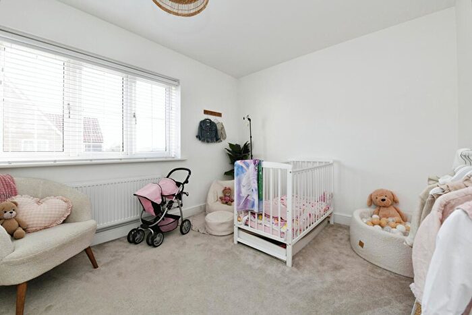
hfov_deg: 104.2
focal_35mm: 14
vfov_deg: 81.2
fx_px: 184
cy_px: 158
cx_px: 236
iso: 800
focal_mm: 14
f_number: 9
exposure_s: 1/60
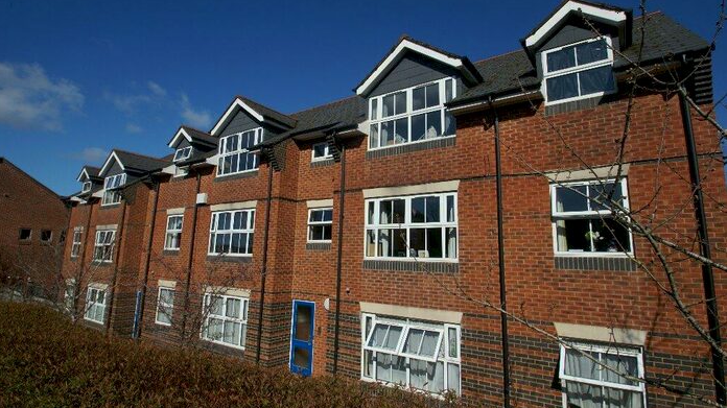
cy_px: 189
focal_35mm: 19
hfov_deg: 89.6
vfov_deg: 58.2
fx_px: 366
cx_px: 362
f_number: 10
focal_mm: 12
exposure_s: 1/320
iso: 100
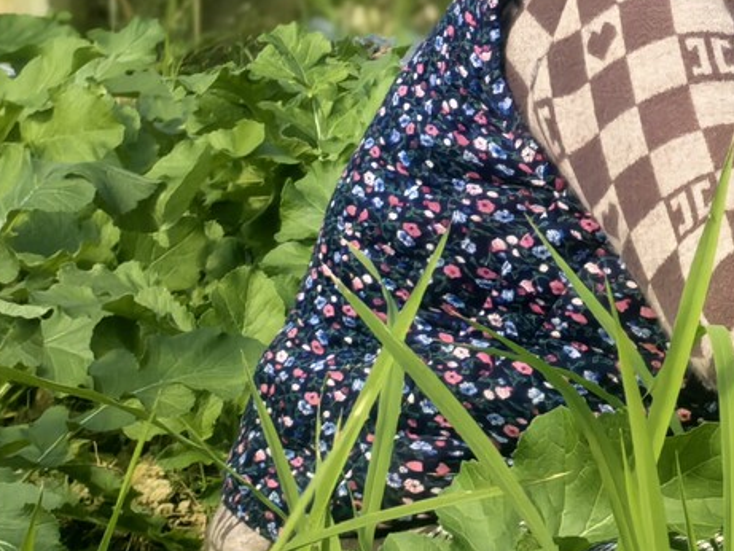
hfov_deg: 8.4
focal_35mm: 225
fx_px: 4772
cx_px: 1455
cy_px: 135
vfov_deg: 6.6
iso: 50
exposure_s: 1/835
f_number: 2
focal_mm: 5.75
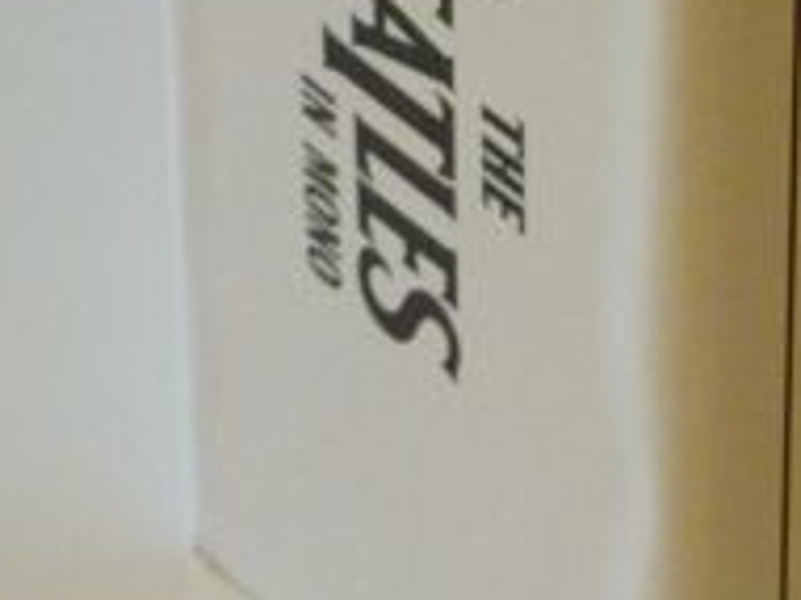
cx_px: 1262
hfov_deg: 7.4
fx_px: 6059
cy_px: -126
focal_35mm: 262
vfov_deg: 5.6
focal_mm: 12.8
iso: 800
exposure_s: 1/40
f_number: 4.2
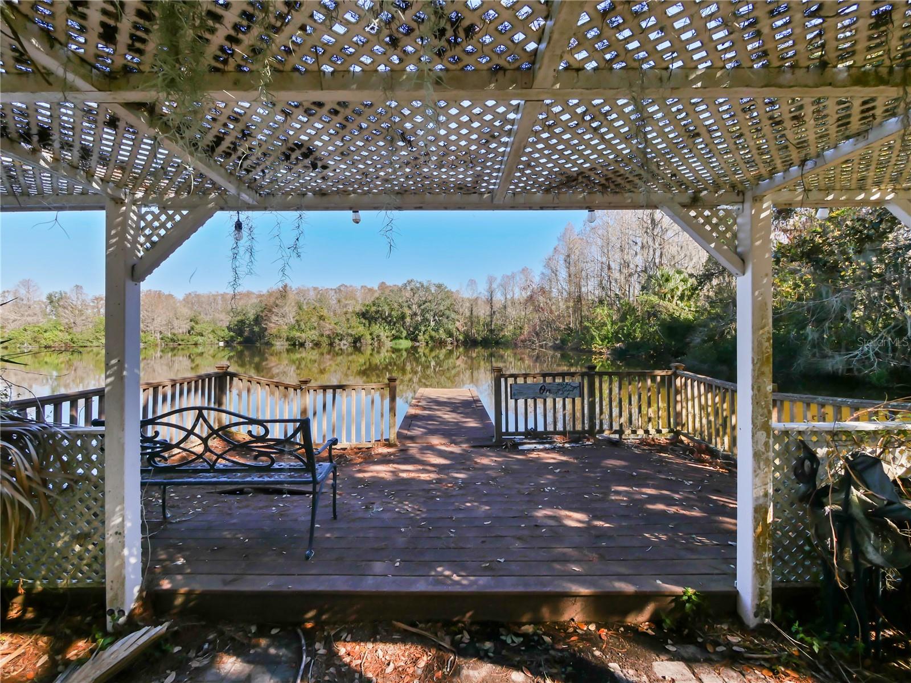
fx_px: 368
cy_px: 342
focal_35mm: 14
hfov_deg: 102.1
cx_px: 456
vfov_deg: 85.7
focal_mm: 7
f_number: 7.1
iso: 200
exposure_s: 1/320
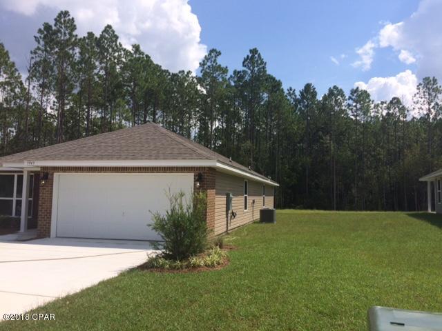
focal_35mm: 29
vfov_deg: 48.2
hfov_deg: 61.7
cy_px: 166
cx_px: 221
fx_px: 370
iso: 32
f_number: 2.2
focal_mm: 4.15
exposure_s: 1/3165
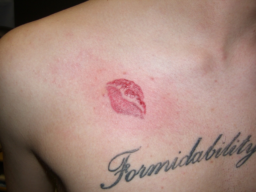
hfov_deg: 49.0
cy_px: 96
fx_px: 281
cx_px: 128
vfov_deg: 37.7
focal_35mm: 38
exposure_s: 1/60
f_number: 2.7
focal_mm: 6.2
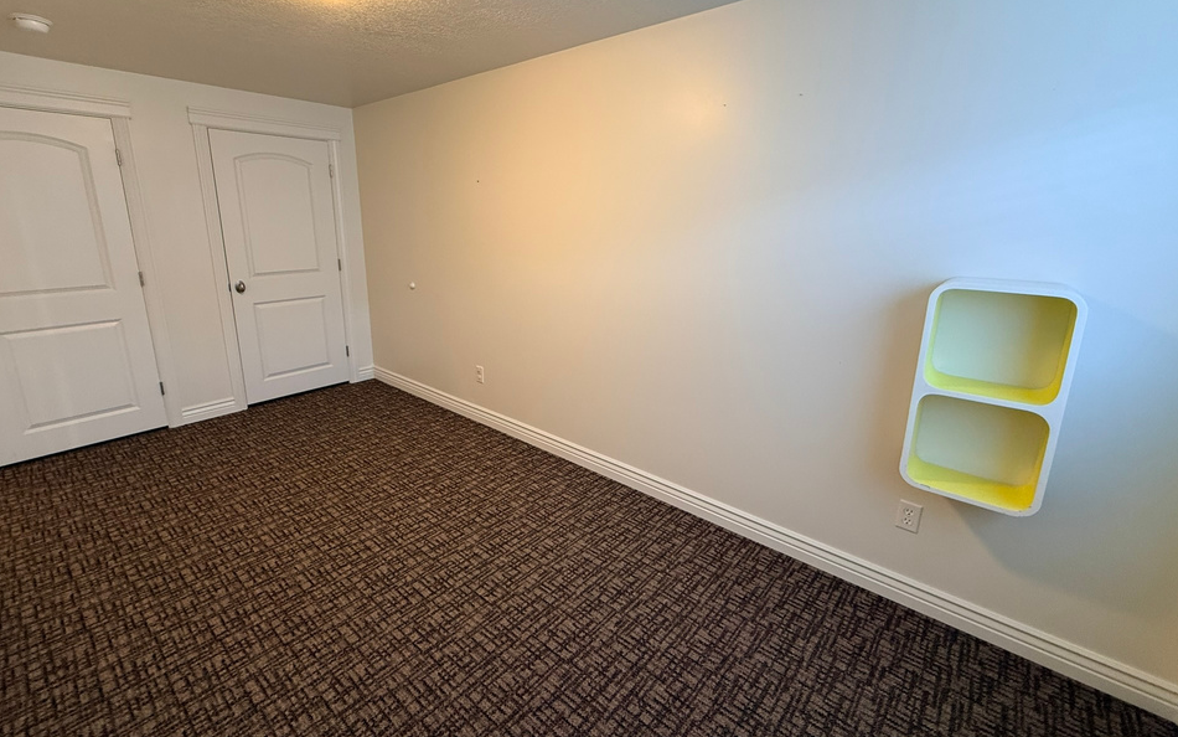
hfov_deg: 97.7
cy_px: 339
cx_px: 562
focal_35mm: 16
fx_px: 514
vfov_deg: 71.2
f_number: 2.2
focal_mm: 2.22
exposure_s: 1/60
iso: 160
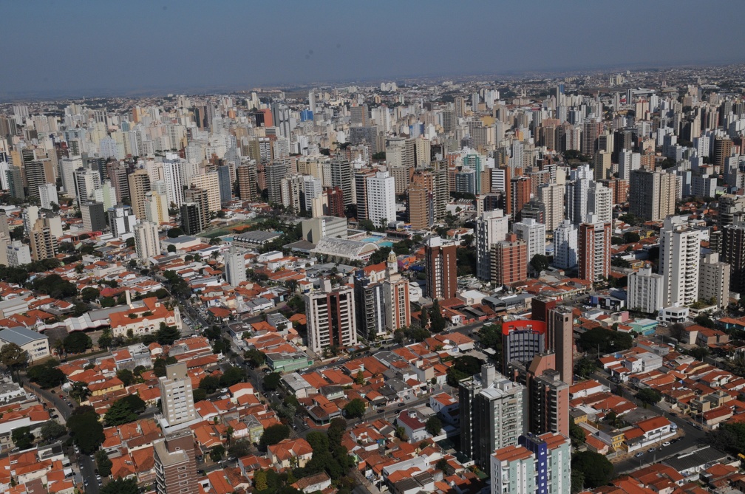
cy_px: 247
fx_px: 744
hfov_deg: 53.2
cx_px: 372
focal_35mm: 36
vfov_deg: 36.8
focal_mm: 24
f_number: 16
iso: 500
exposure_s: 1/640
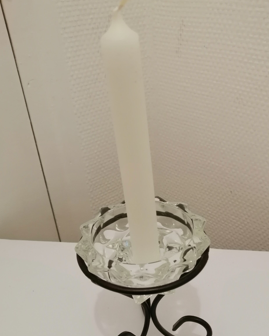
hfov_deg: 40.9
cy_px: 218
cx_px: 164
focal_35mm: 36
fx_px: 358
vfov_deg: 49.6
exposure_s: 1/33.3
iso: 250
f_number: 1.8
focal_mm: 3.96
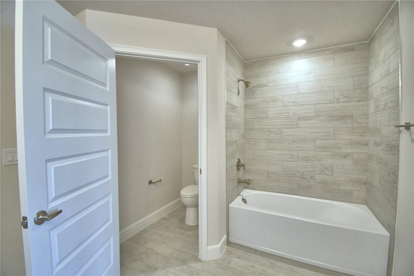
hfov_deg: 100.4
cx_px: 207
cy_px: 138
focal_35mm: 15
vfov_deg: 77.3
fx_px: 172
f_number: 4.5
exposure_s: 1/60
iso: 400
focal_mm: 10
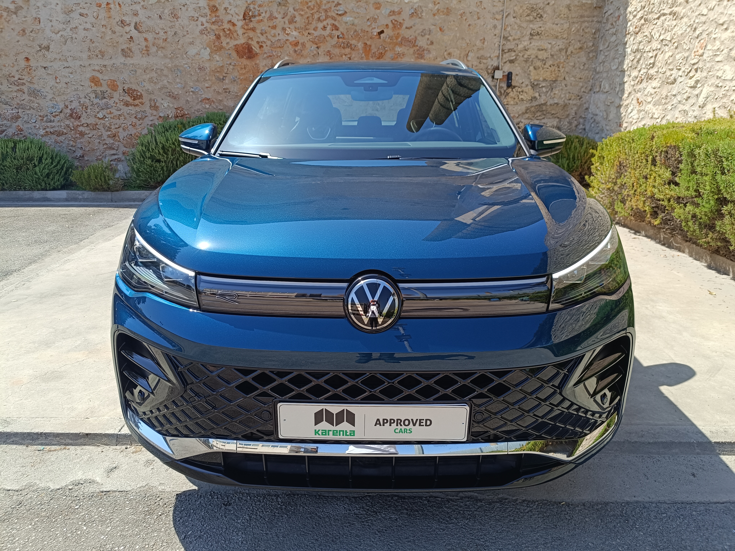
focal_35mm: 24
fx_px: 510
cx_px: 368
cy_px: 276
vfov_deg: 56.8
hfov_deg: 71.6
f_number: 1.88
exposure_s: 1/576
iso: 51
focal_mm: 5.59
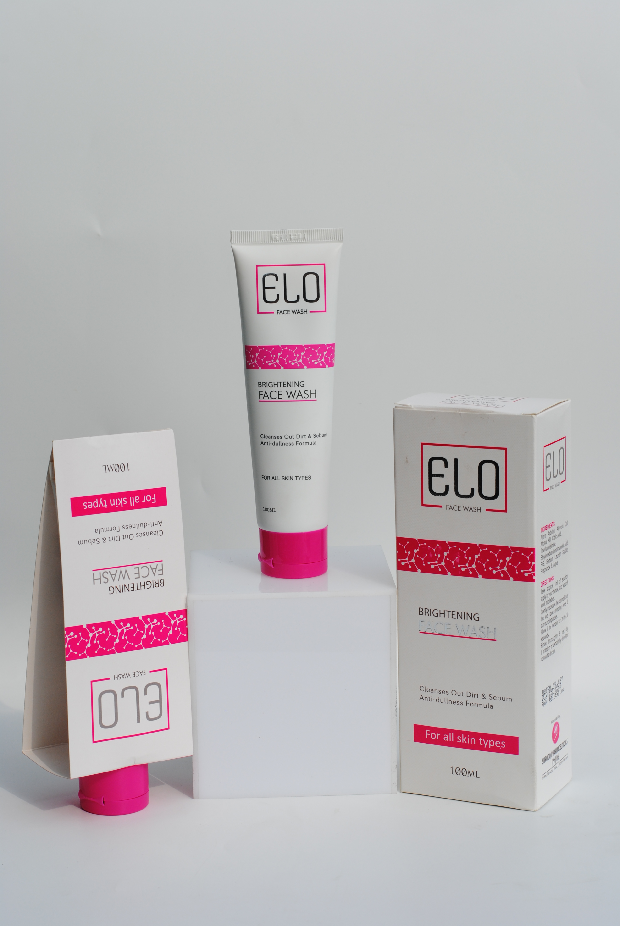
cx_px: 310
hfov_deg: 18.2
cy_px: 463
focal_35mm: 75
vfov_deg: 27.0
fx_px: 1932
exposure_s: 1/250
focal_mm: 50
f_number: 8
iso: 100
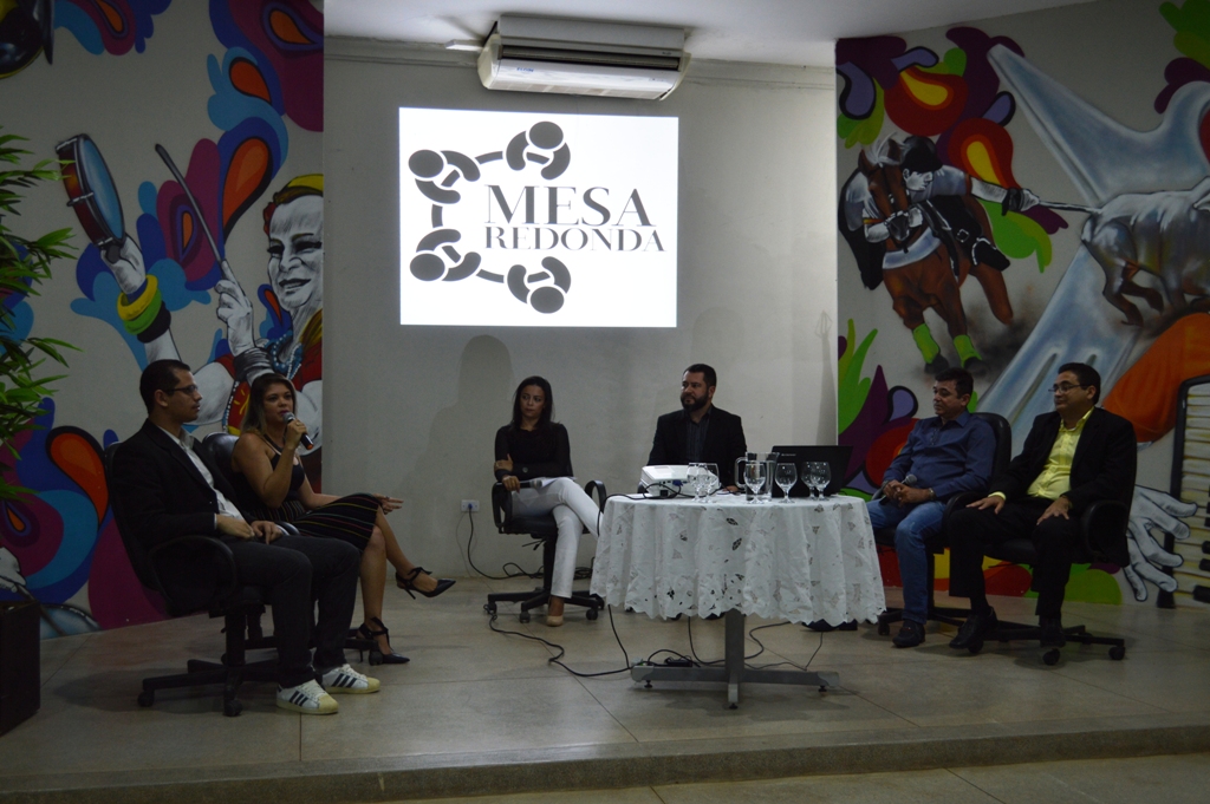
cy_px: 402
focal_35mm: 36
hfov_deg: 53.2
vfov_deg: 36.8
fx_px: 1209
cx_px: 605
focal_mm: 24
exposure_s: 1/15
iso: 400
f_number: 4
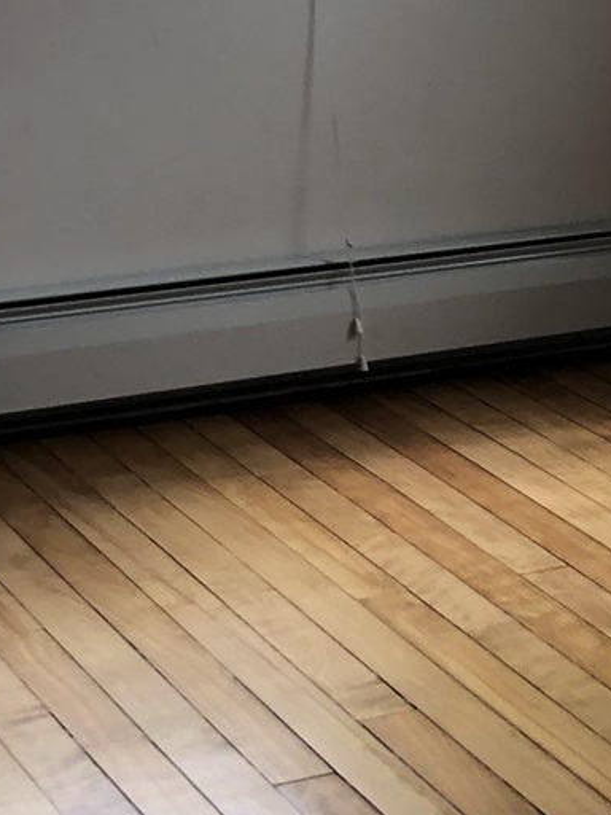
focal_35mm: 126
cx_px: 797
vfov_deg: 15.6
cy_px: 293
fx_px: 2965
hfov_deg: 11.5
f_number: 1.8
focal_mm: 3.99
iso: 32
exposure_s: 1/120
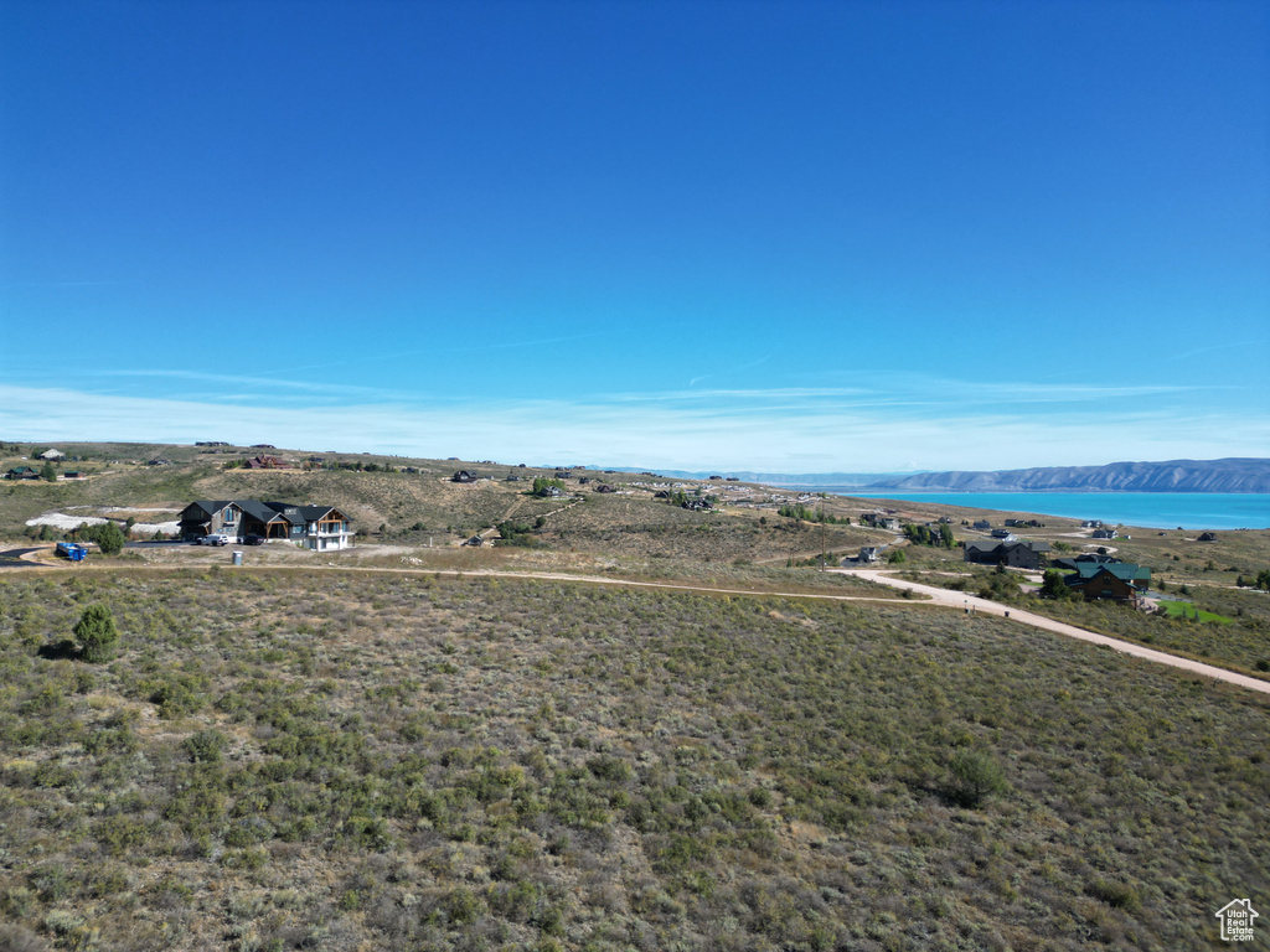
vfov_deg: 56.8
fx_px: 881
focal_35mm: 24
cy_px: 476
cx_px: 635
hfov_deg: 71.6
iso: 100
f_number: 1.7
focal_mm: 6.72
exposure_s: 1/2500
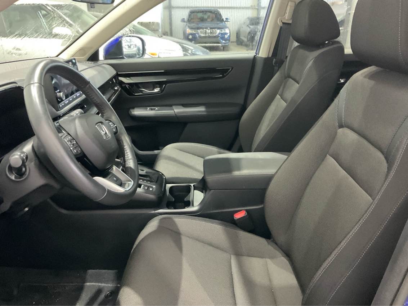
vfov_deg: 48.2
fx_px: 342
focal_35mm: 29
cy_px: 153
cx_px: 204
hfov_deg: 61.7
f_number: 1.8
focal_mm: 3
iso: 500
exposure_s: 1/30
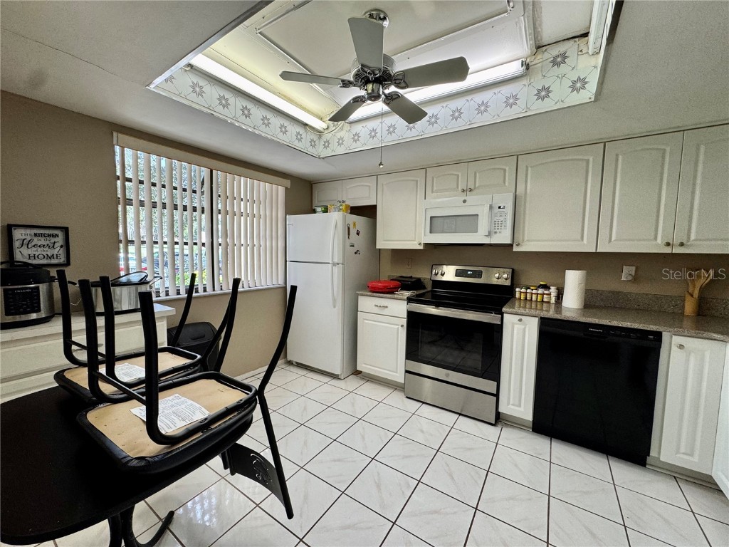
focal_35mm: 14
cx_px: 364
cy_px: 274
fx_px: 295
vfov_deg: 85.7
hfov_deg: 102.1
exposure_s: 1/120
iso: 125
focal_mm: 2.22
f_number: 2.2
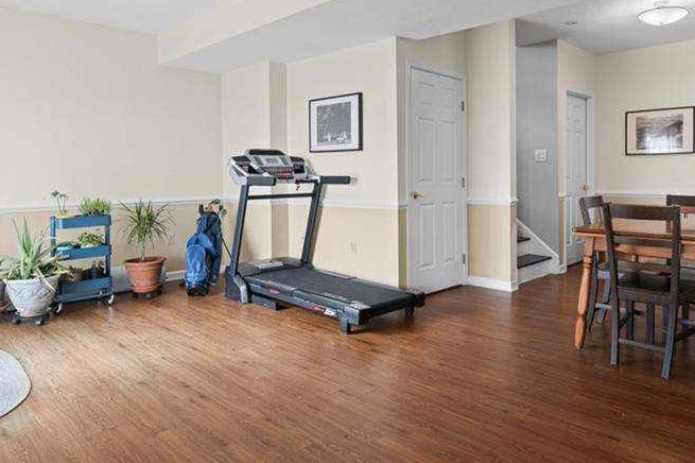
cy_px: 162
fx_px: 482
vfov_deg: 50.5
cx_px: 381
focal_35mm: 25
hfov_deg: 71.4
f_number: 8
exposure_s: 1/6
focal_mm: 16
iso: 400
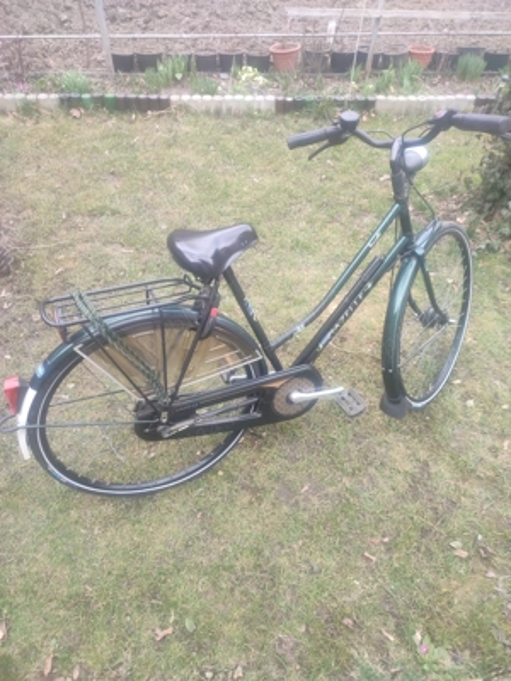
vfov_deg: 69.4
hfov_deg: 54.9
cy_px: 340
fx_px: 492
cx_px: 256
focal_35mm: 25
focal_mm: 6.04
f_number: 1.9
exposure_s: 1/50
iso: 65
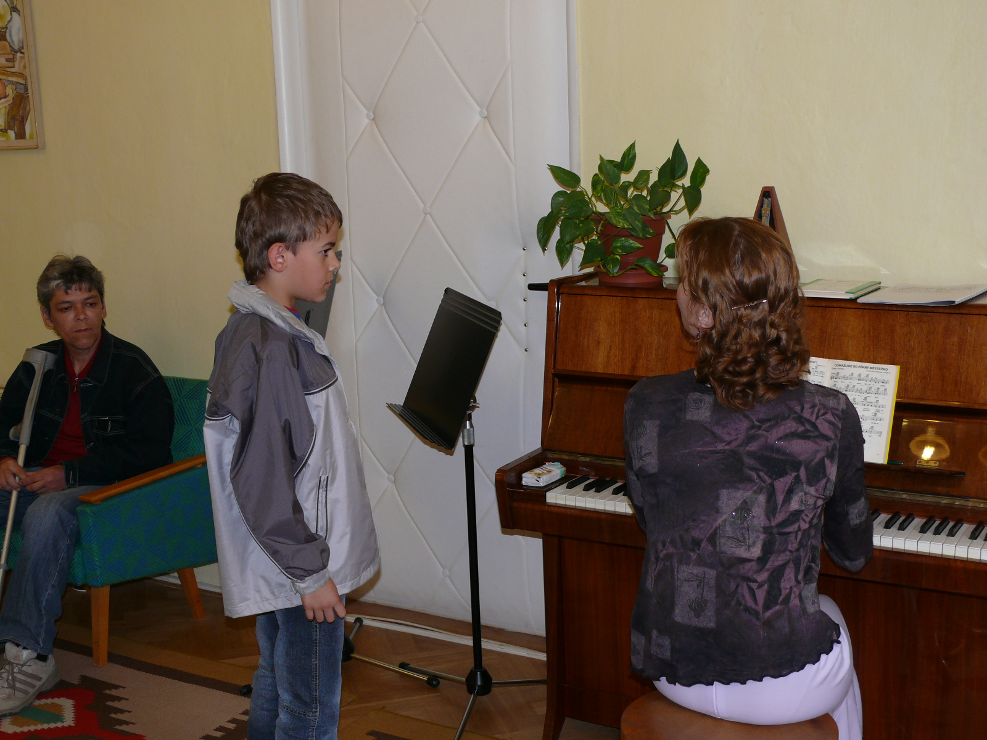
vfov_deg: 30.9
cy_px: 370
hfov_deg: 40.4
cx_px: 494
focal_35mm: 47
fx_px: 1340
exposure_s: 1/30
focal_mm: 8.9
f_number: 2.8
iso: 100
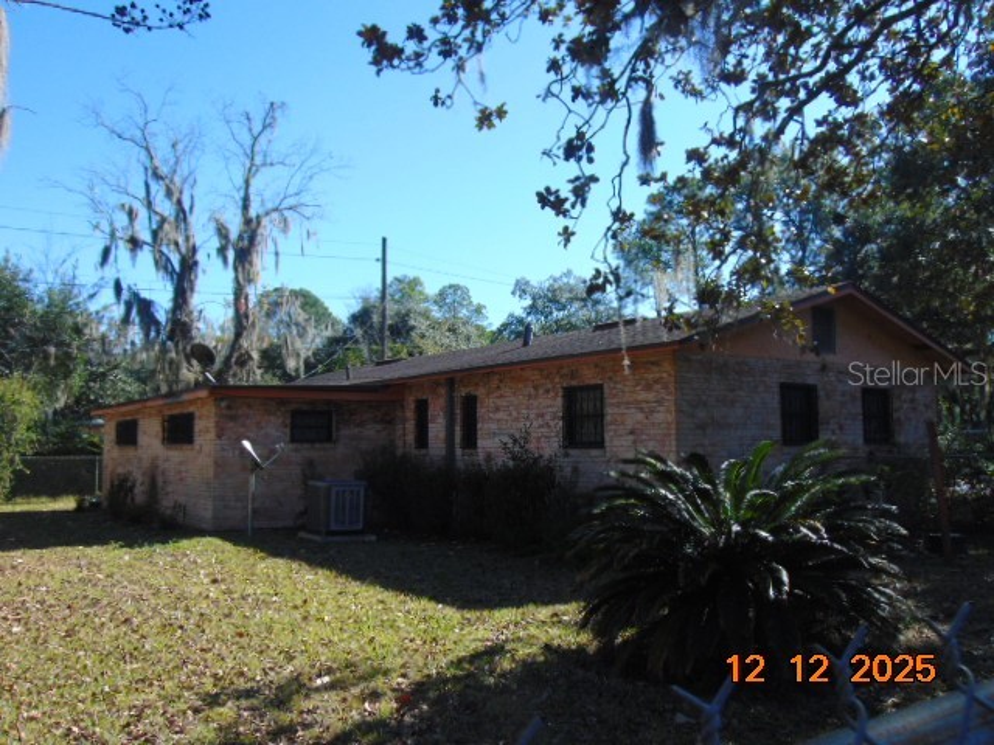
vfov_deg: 46.8
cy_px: 372
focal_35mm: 30
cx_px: 497
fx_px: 861
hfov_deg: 60.0
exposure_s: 1/640
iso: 80
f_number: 3.1
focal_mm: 5.4
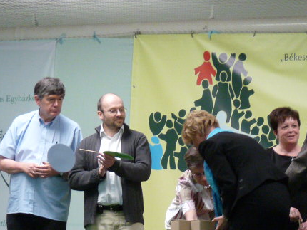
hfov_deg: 8.0
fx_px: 2192
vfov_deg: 6.0
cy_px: 162
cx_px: 220
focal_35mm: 247
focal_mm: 16.7
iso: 320
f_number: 3.4
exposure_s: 1/40
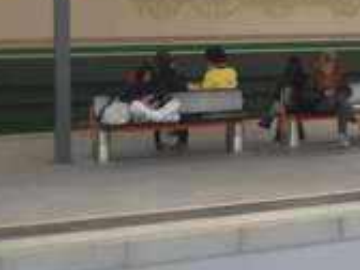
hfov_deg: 15.5
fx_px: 1238
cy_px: 36
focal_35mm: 119
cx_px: 499
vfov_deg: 12.4
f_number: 1.7
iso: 125
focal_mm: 3.92
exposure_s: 1/50
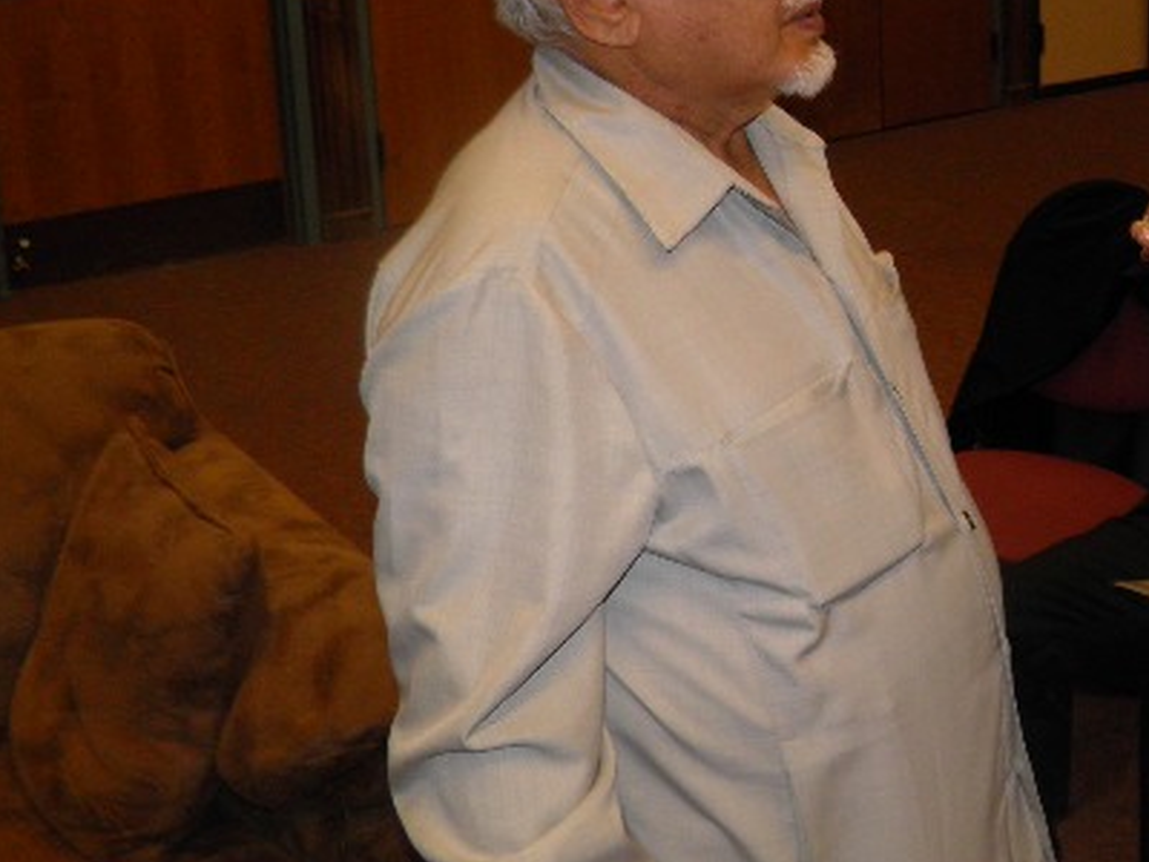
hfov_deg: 32.4
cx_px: 1069
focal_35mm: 56
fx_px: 1859
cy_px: 141
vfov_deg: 25.5
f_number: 2.8
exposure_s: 1/30
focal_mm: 4.9
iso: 100
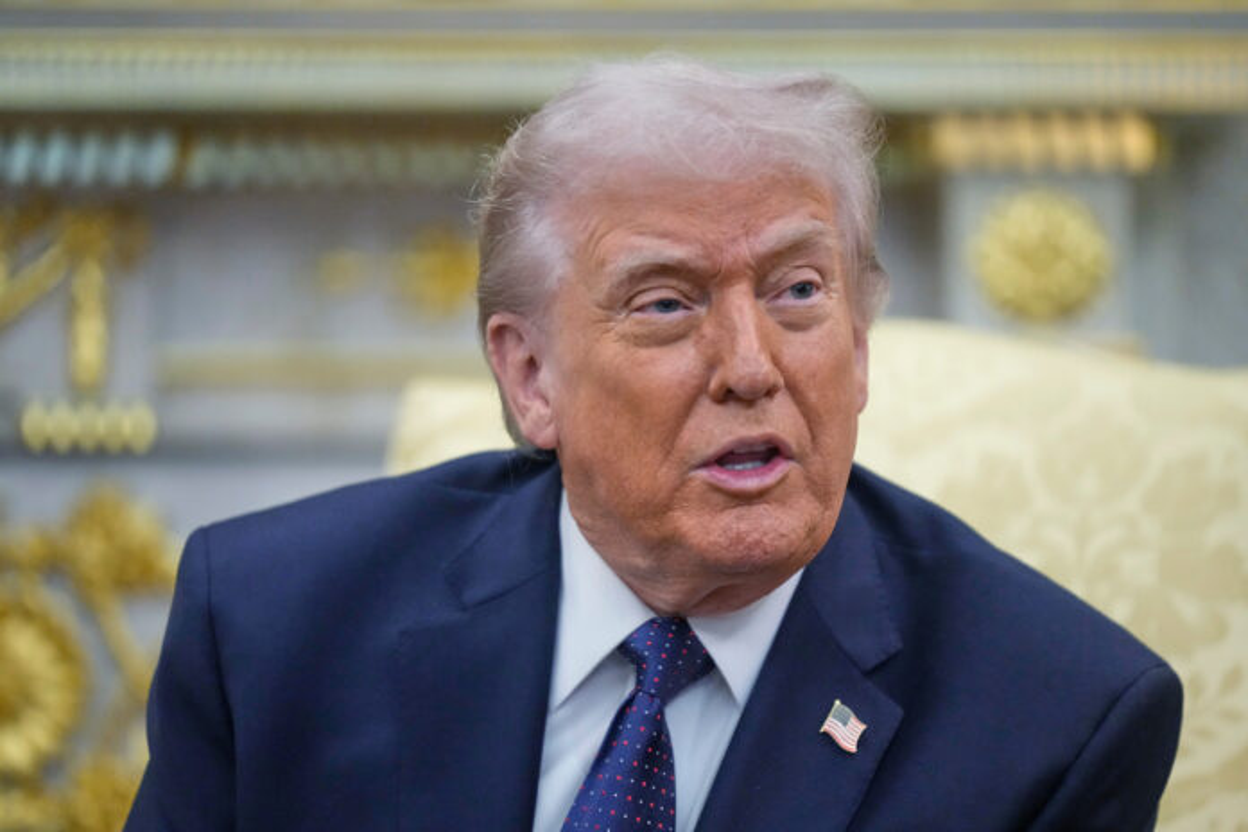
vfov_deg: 6.9
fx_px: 6933
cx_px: 624
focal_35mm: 200
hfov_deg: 10.3
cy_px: 416
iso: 6400
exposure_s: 1/250
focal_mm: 200
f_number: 2.8
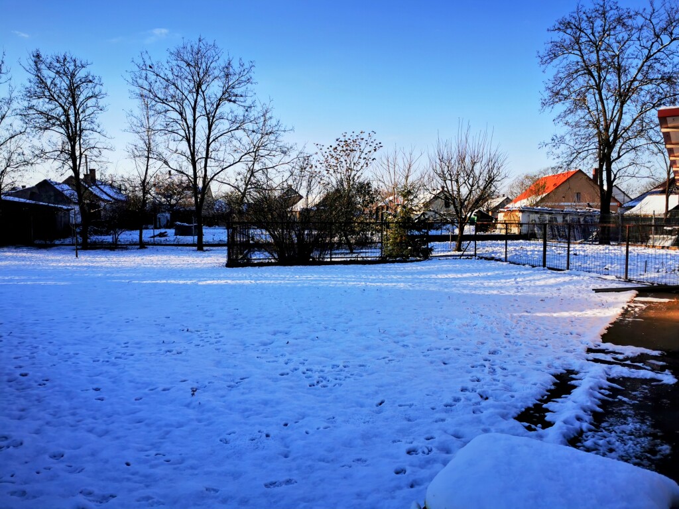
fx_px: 530
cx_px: 340
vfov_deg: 51.4
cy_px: 254
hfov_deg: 65.3
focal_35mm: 27
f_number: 1.6
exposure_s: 1/2907
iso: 50
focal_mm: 5.56
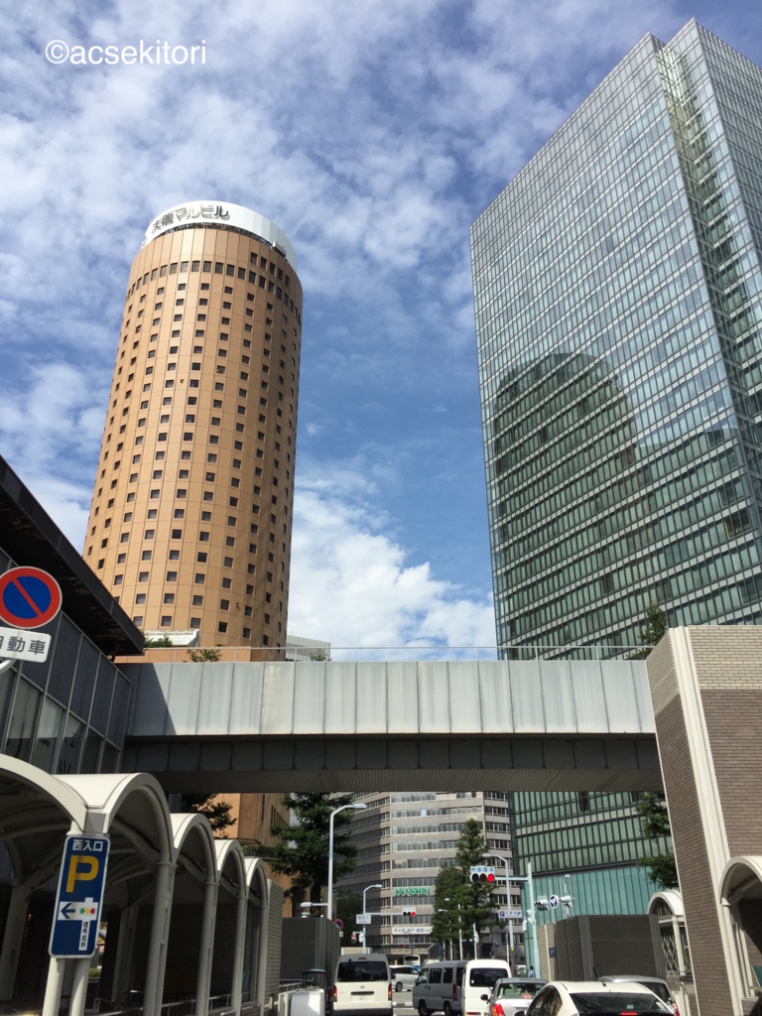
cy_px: 508
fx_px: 851
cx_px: 381
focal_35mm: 29
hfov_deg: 48.2
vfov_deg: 61.7
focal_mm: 4.15
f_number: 2.2
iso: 32
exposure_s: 1/2475
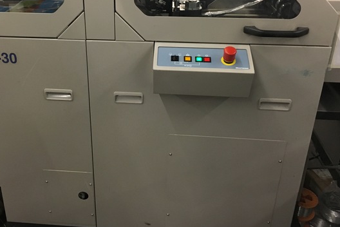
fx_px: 378
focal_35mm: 40
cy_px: 68
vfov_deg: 33.0
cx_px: 128
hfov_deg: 48.0
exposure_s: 1/30
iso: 200
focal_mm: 4.15
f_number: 2.2
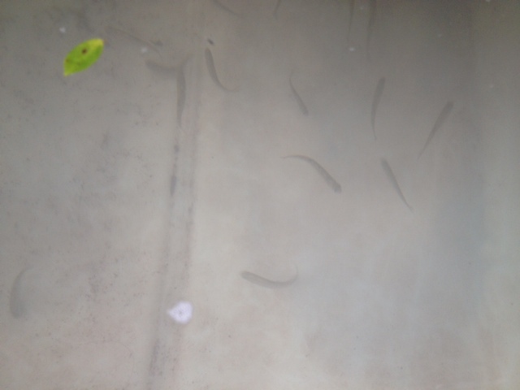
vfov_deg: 40.7
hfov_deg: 52.6
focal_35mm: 35
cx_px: 260
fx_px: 526
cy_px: 195
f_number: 2.4
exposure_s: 1/40
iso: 50
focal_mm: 4.28
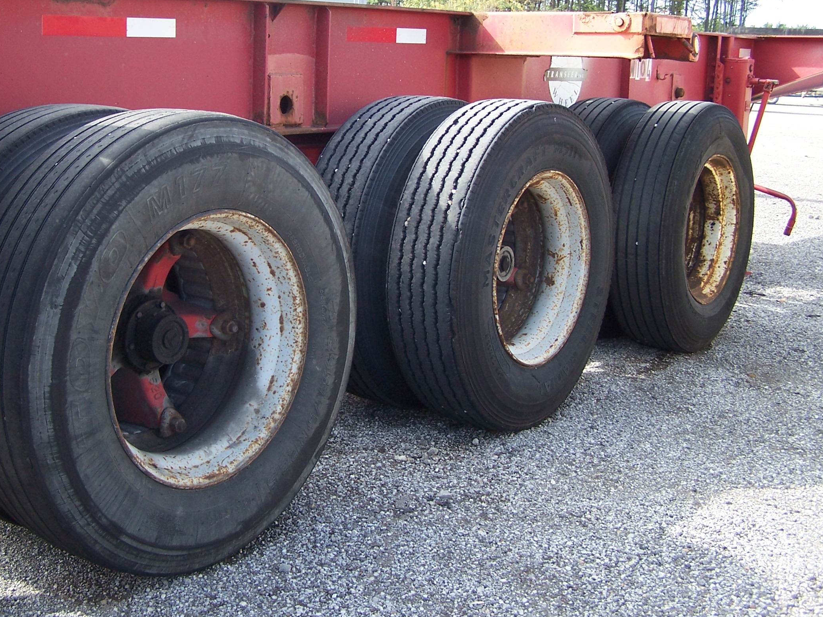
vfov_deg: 30.8
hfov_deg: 40.2
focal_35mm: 47
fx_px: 1117
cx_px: 323
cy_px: 240
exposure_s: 1/180
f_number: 2.8
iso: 80
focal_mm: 6.3
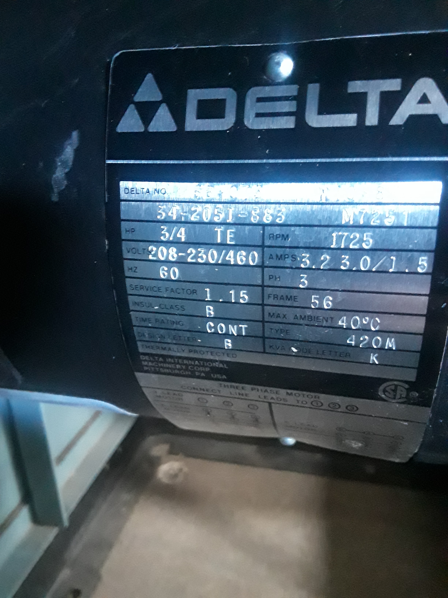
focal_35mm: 28
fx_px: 483
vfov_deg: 63.4
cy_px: 299
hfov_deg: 49.7
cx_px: 224
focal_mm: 2.9
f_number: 1.9
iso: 800
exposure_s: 1/15
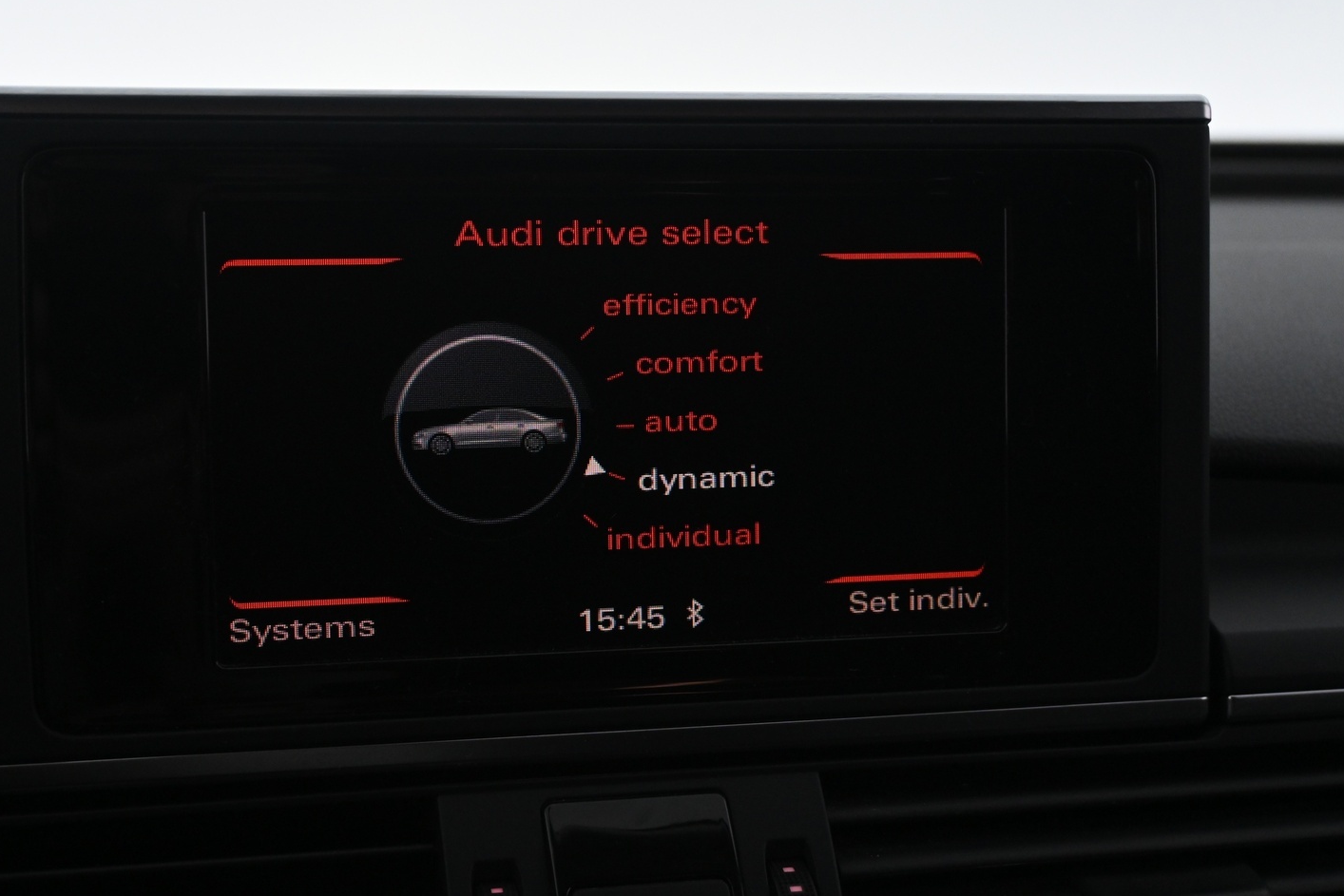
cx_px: 591
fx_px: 2085
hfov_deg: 35.7
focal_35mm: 56
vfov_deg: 24.2
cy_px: 486
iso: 1400
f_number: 5
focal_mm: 32.5
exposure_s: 1/50
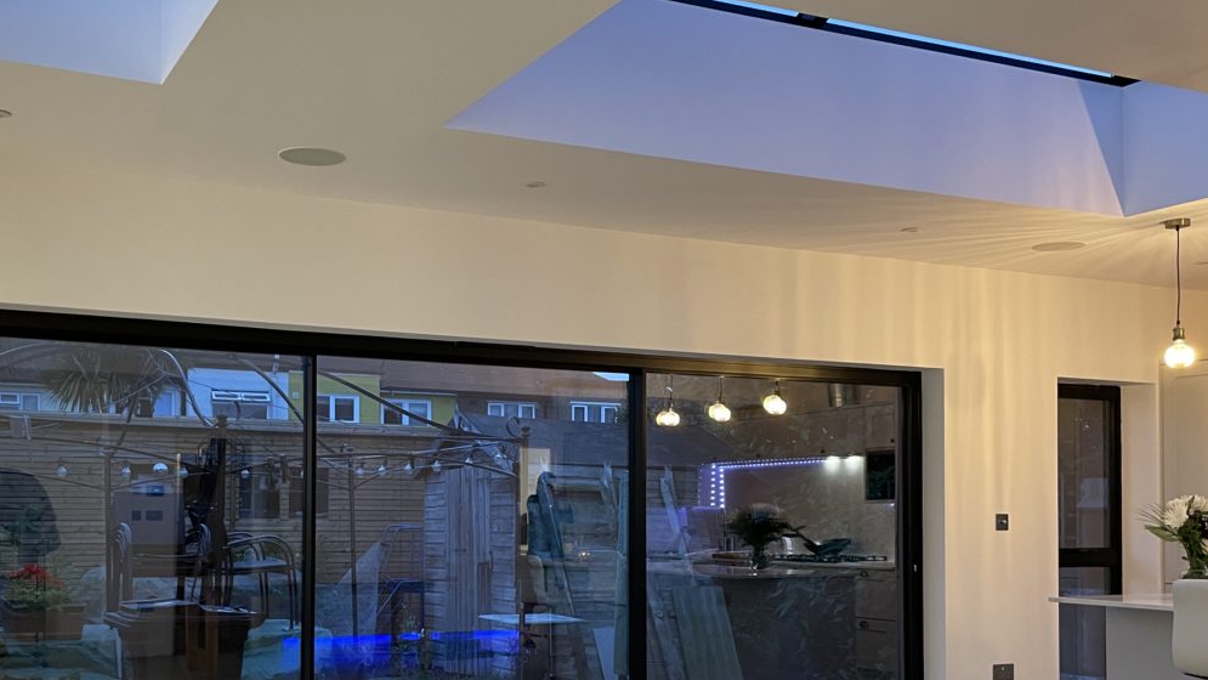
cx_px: 498
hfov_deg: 49.2
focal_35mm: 41
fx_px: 1313
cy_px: 499
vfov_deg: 28.6
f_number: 1.6
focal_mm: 4.2
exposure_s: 1/50
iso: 200
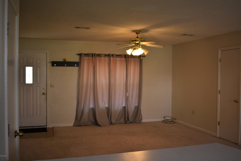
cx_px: 120
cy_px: 80
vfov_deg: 36.9
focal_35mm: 36
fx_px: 241
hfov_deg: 53.1
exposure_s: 1/40
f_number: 4
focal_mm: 24
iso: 100
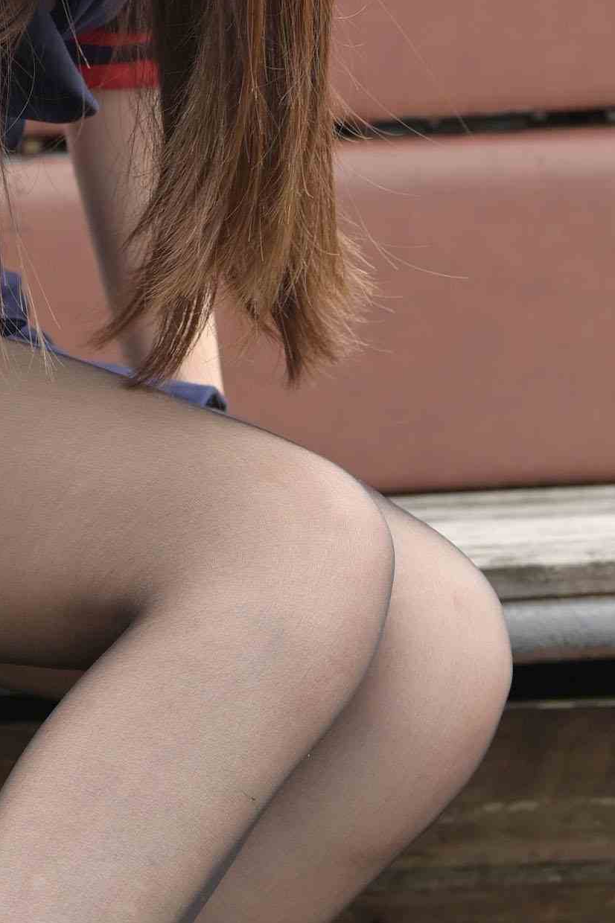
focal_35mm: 334
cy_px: 138
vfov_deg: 6.2
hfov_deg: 4.1
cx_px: -111
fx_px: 8563
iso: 200
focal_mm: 90
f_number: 4
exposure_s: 1/320
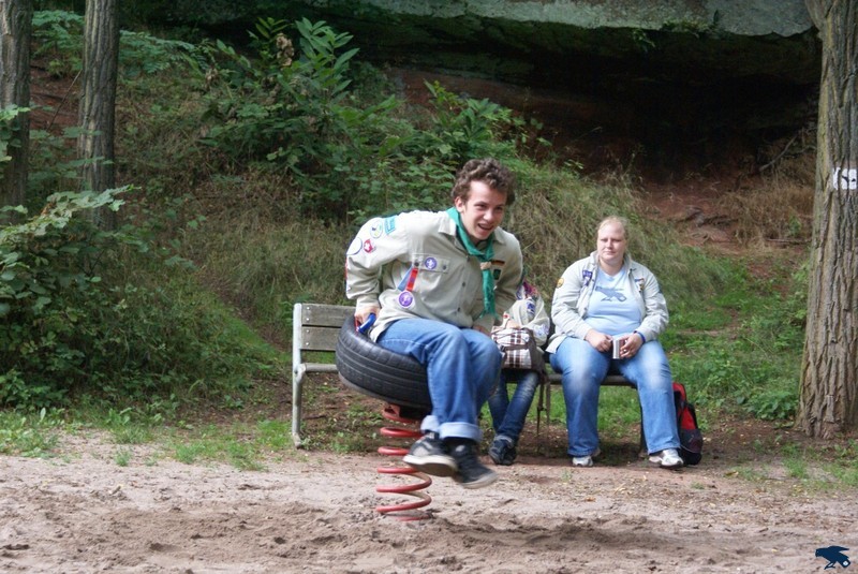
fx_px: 2505
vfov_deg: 13.1
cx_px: 429
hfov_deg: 19.4
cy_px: 287
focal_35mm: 105
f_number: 5.6
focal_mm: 70
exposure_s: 1/125
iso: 800
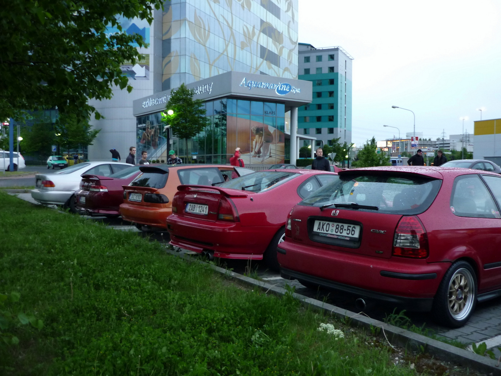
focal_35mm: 33
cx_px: 250
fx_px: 478
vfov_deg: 42.9
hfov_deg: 55.4
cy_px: 188
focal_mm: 5.5
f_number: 2.8
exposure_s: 1/13
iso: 200
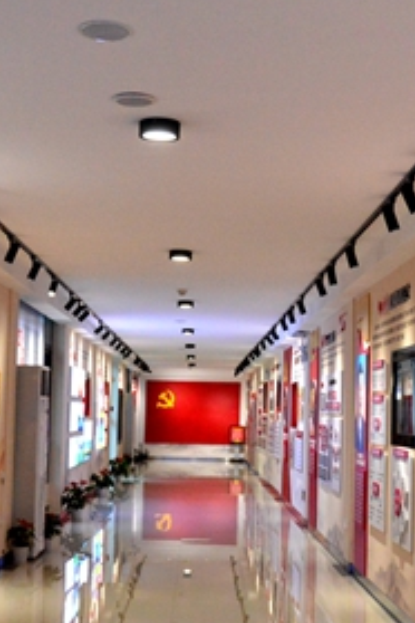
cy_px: 364
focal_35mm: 56
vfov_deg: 35.6
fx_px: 968
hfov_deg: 24.2
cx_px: 194
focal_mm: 18
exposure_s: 1/1000
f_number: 3.5
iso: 2500
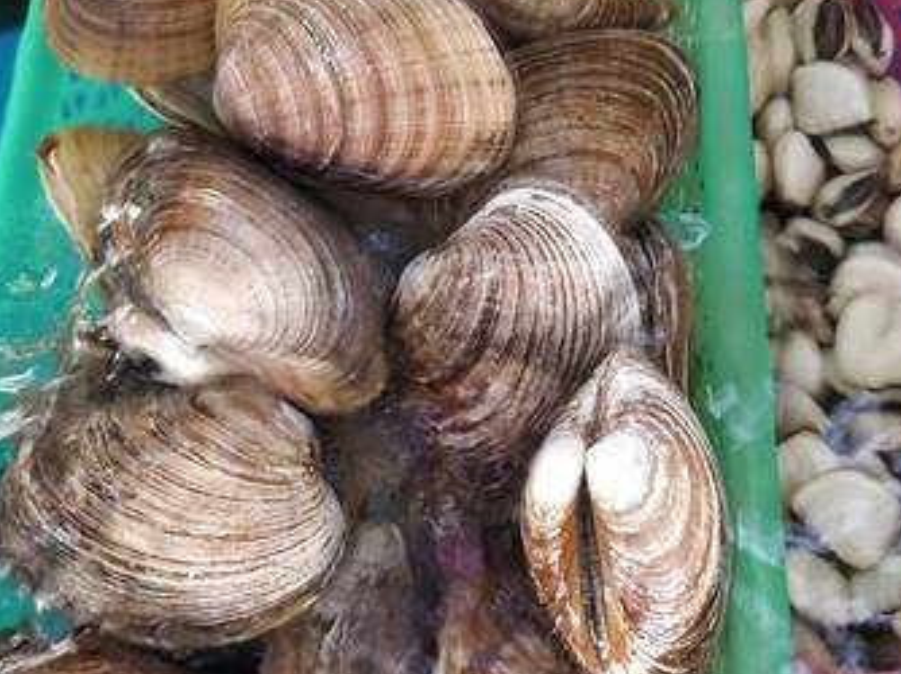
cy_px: 350
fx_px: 1196
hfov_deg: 41.2
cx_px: 510
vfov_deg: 31.5
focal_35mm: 46
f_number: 1.7
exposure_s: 1/50
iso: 1000
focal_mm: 4.1
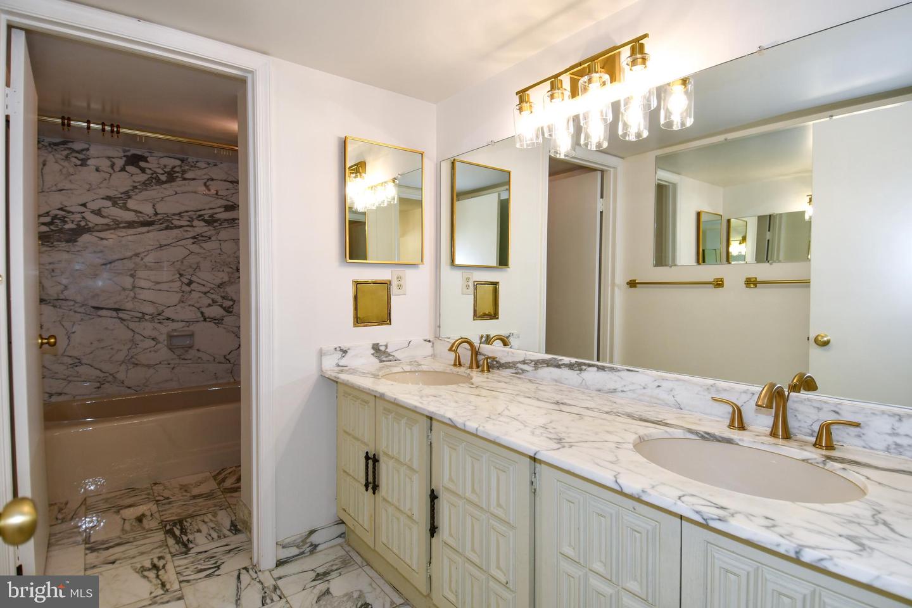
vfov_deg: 67.4
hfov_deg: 90.0
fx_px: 456
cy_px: 304
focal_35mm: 18
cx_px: 456
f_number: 5
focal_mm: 12
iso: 200
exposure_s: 1/100
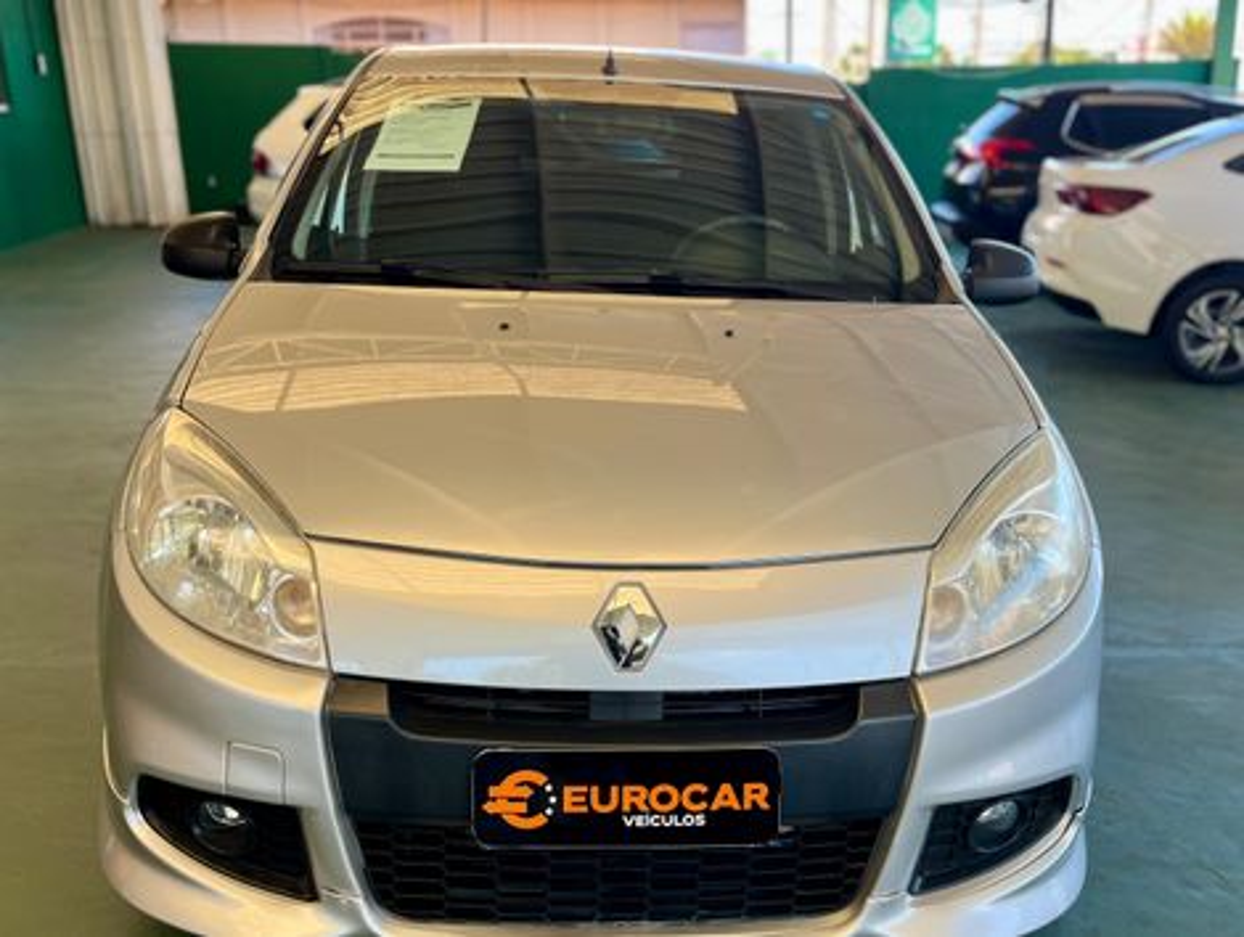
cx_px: 622
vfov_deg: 53.2
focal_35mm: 26
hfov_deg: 67.2
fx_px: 936
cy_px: 468
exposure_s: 1/226
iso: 40
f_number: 1.6
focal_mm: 5.1
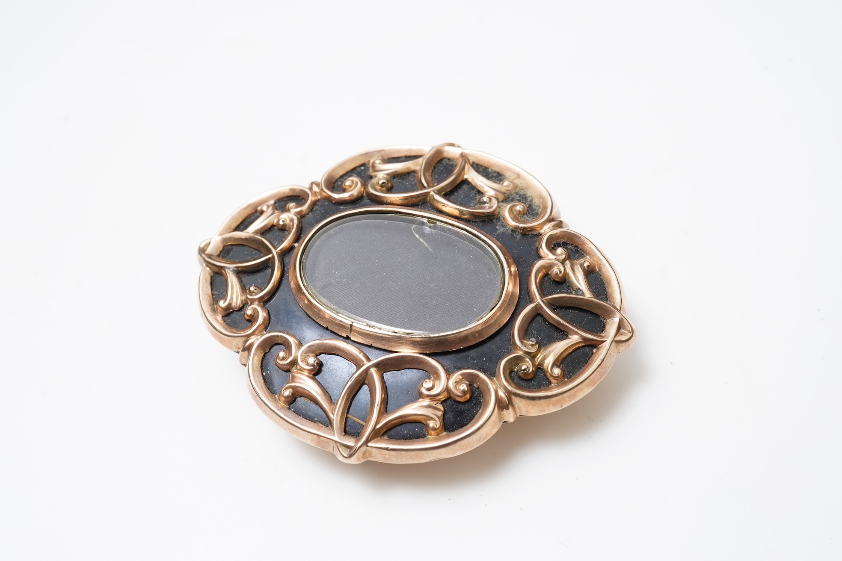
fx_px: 1052
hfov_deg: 43.6
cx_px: 421
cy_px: 280
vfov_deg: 29.9
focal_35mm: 45
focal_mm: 30
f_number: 18
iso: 640
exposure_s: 1/125
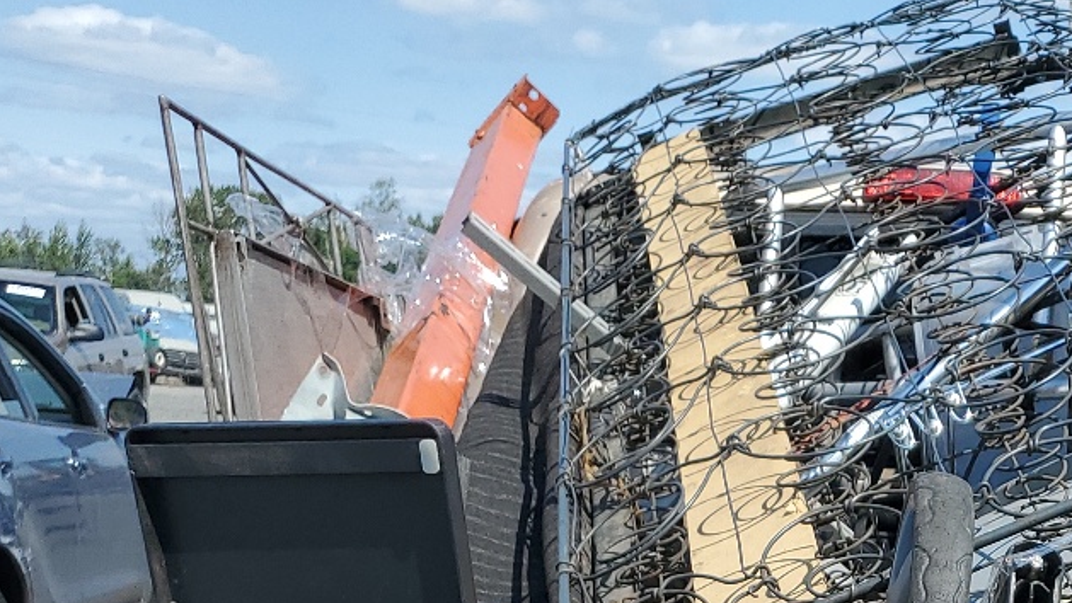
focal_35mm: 72
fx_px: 2047
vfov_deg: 15.0
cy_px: 1020
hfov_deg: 27.7
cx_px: 1060
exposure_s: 1/3333
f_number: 1.5
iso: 50
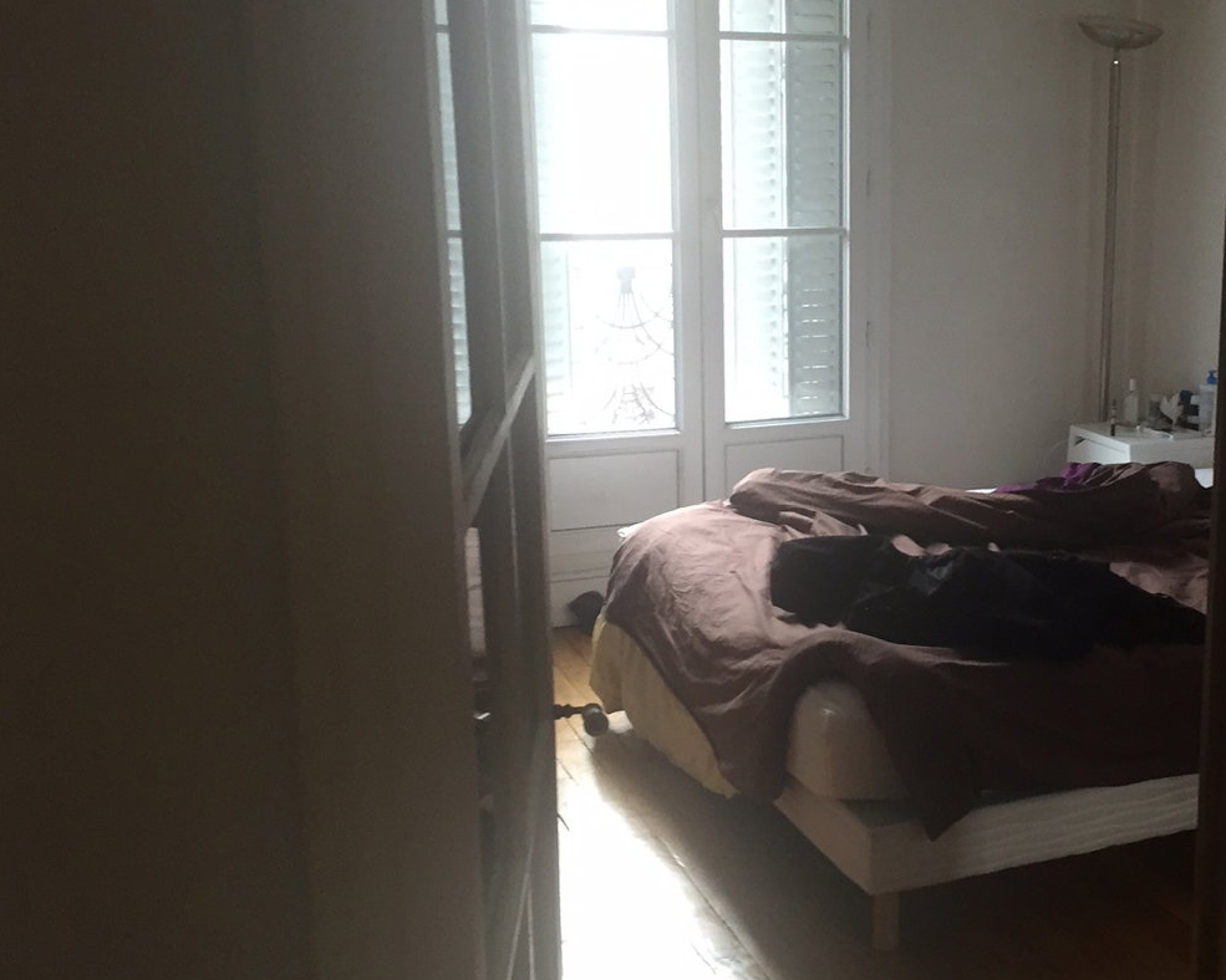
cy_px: 459
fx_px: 1669
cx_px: 932
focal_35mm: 46
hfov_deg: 39.2
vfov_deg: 32.7
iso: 100
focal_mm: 4.15
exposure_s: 1/30
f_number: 2.2
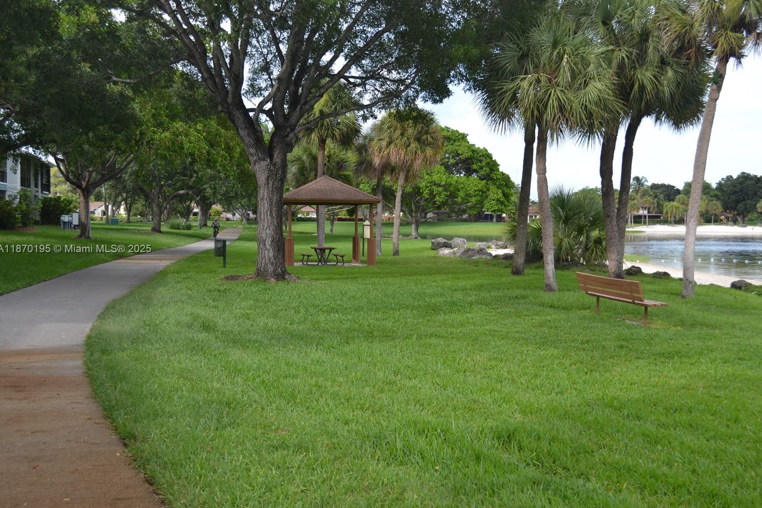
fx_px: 847
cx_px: 386
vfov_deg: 33.4
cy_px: 250
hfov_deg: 48.5
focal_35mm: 40
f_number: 5.6
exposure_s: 1/125
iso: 200
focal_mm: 26
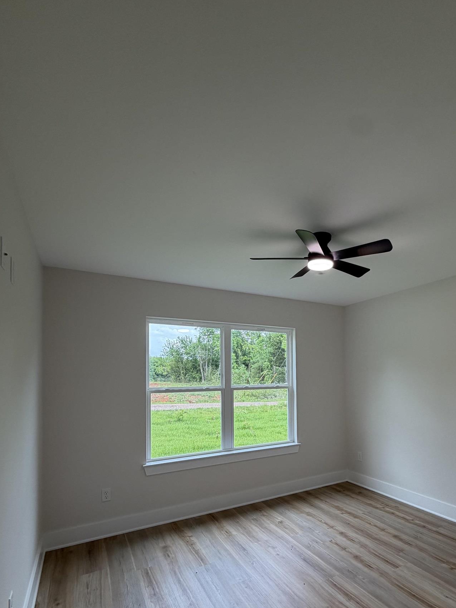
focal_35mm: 19
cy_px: 372
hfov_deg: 67.8
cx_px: 280
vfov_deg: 83.4
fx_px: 334
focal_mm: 2.22
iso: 64
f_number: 2.2
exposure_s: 1/120
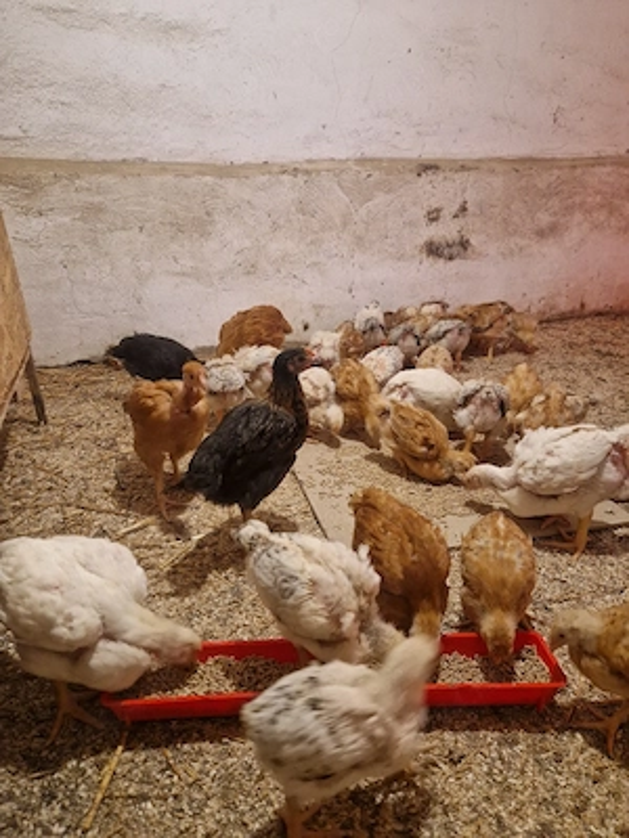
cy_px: 419
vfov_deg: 73.9
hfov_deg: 58.9
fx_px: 557
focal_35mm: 23
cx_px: 314
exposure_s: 1/50
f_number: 1.8
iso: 640
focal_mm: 5.4
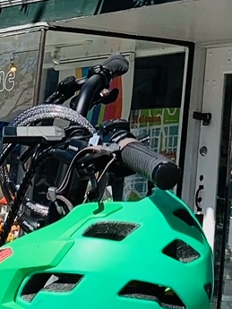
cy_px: -76
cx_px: 209
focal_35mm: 152
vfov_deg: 12.6
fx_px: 1357
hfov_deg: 9.7
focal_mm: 4.25
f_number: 1.8
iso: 25
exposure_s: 1/3650
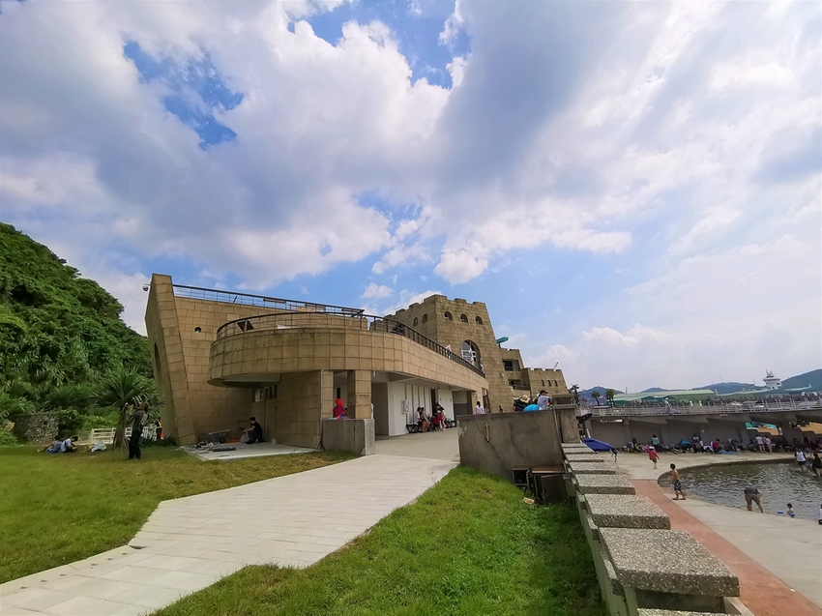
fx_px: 380
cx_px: 411
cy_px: 308
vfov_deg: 78.1
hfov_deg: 94.5
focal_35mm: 16
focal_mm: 2.35
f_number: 2.2
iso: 50
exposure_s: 1/2309
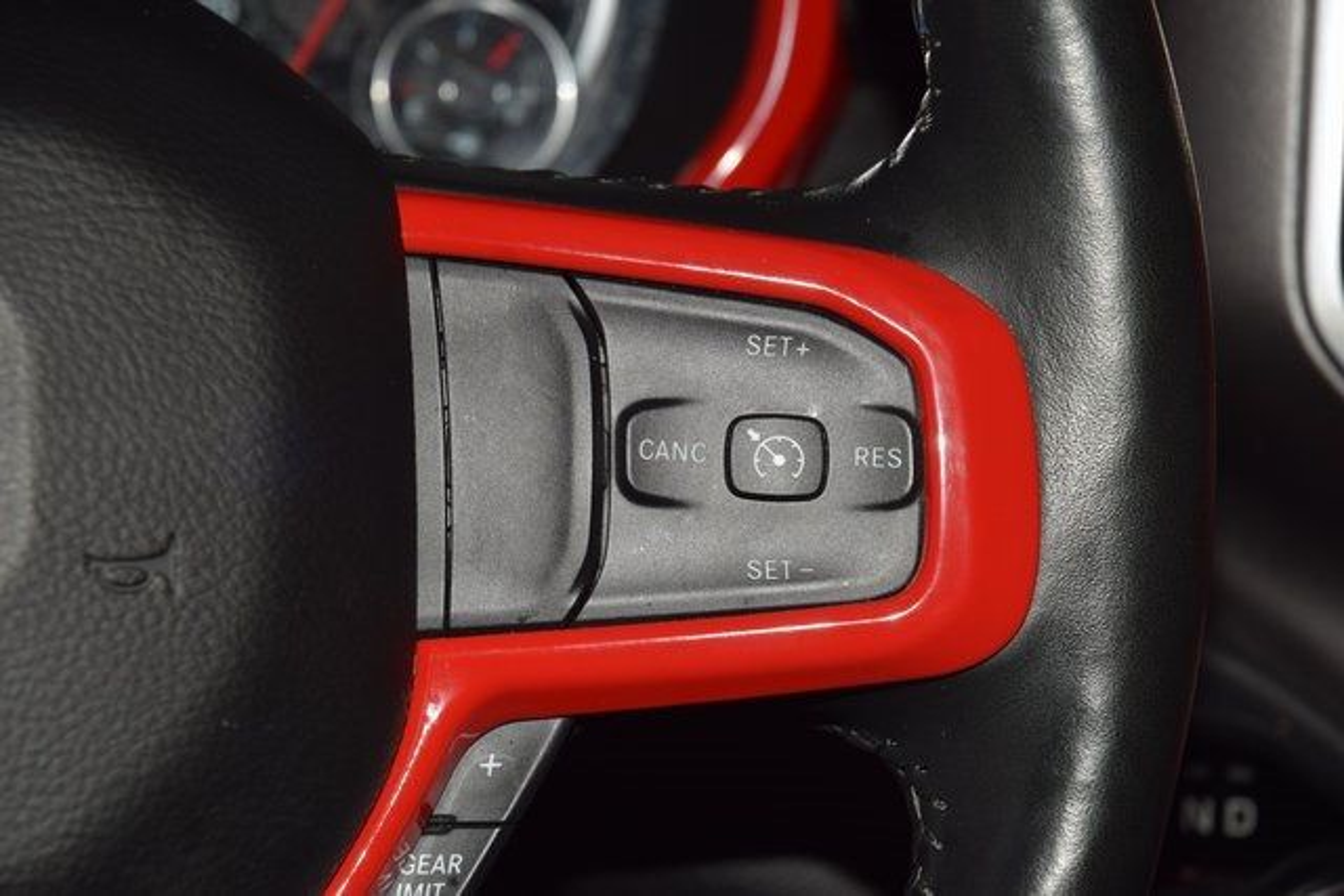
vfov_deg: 13.0
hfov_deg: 19.5
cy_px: 448
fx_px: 3921
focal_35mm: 105
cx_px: 672
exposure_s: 1/125
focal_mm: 70
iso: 100
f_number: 8
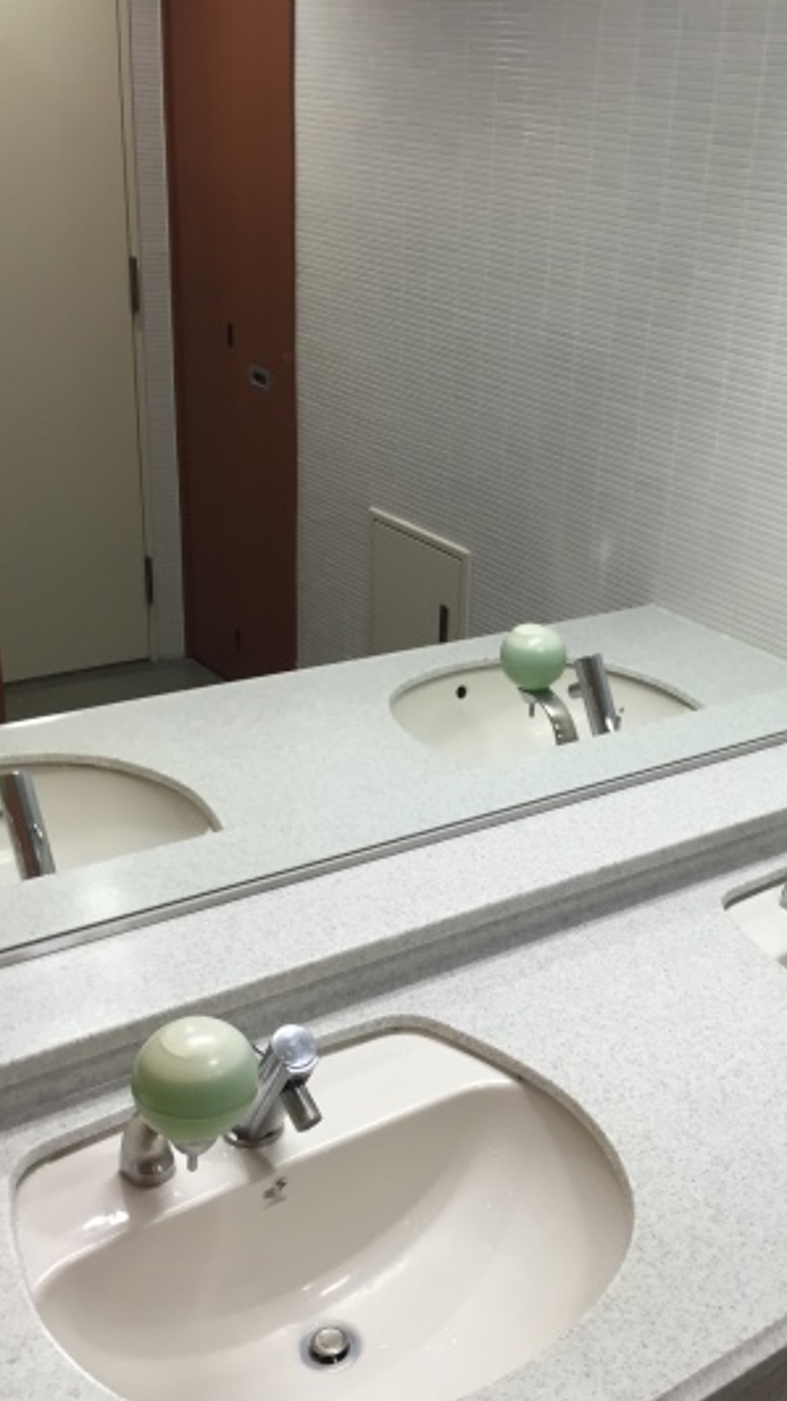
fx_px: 1411
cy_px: 801
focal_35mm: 38
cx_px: 571
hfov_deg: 30.7
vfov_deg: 52.6
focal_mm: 4.15
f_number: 2.2
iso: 32
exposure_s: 1/33
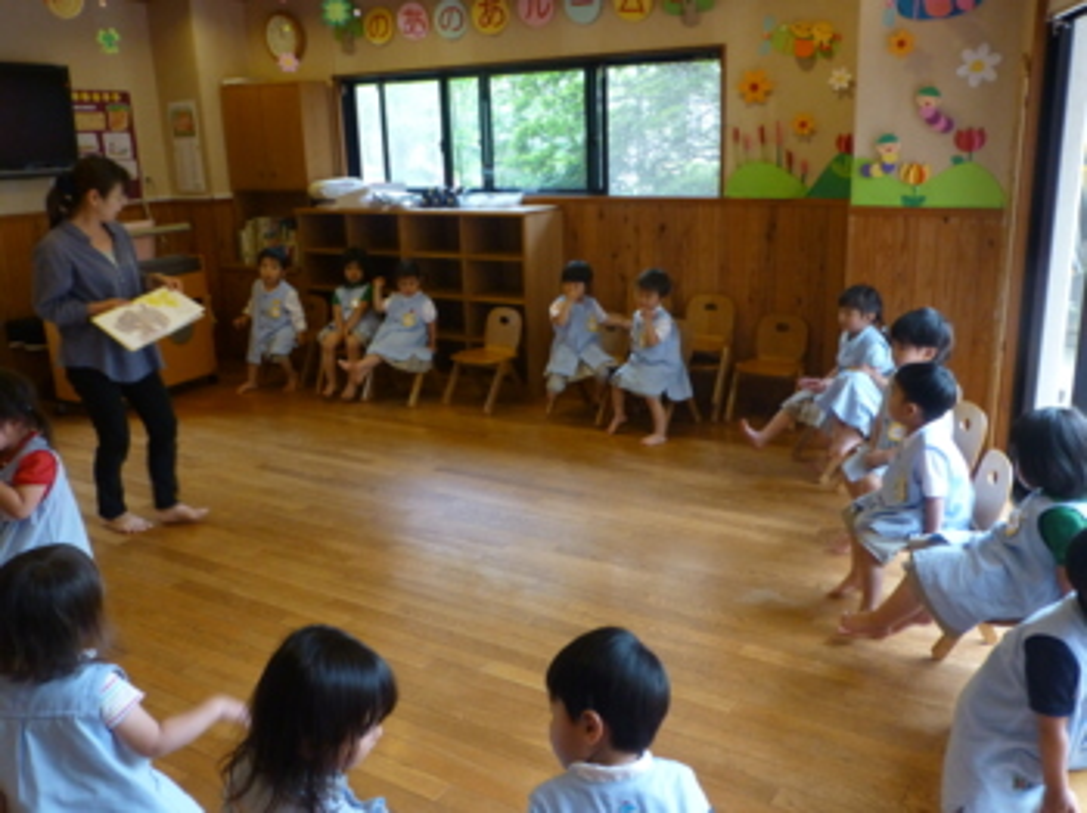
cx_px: 544
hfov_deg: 60.0
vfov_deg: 46.7
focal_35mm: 30
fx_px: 941
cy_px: 406
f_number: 3.6
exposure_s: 1/60
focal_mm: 5.4
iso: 400
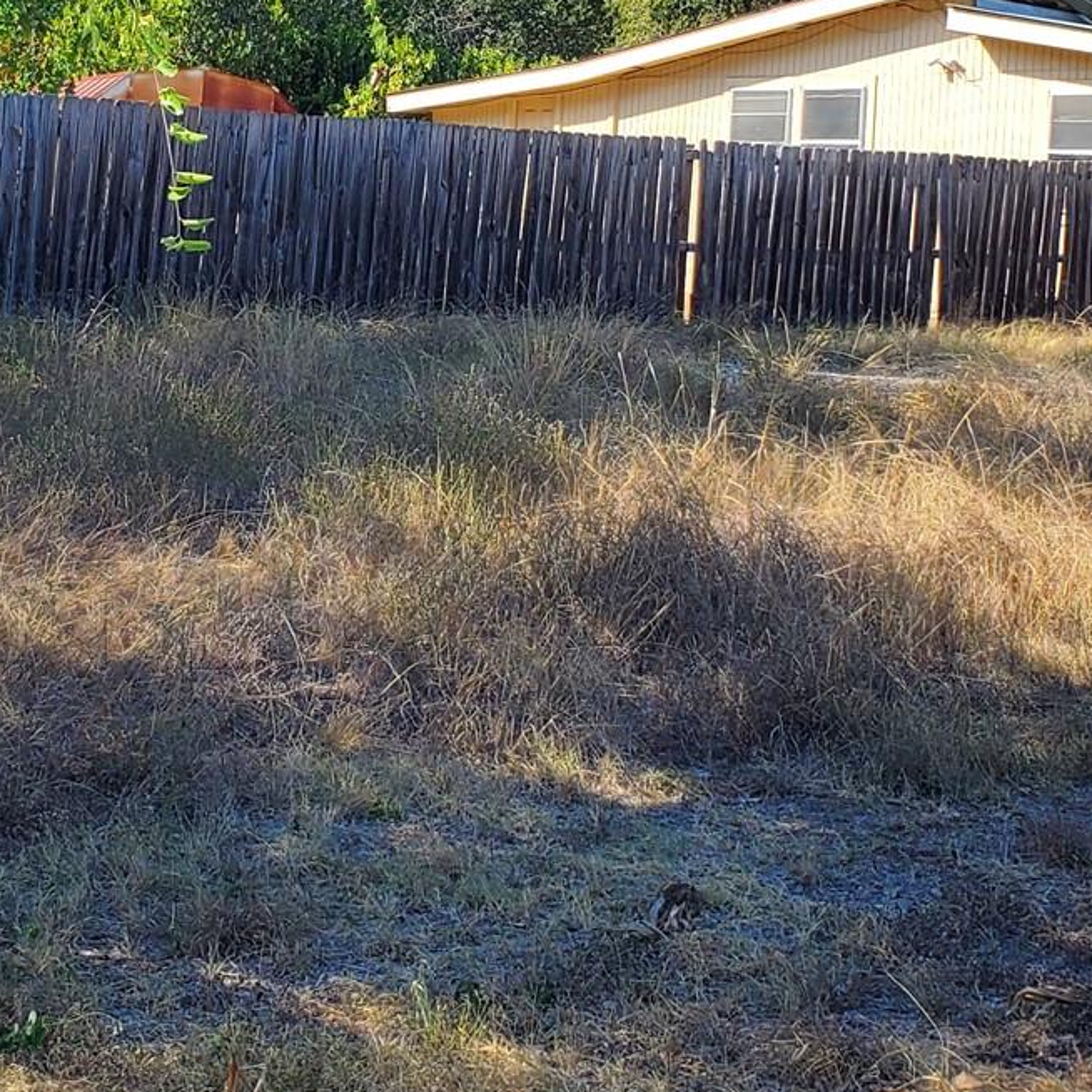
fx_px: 2570
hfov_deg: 23.9
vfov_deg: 23.5
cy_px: 180
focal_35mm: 72
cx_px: 366
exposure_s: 1/732
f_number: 2.4
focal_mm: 4.3
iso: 50
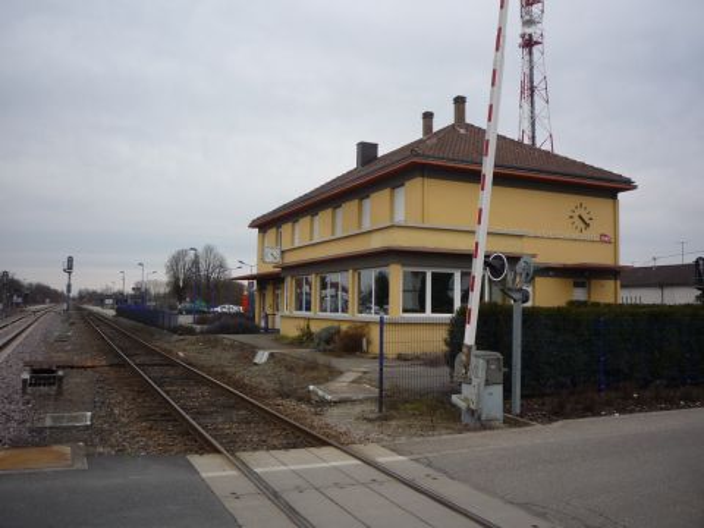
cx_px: 352
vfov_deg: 44.2
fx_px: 651
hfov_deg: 56.8
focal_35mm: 32
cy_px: 264
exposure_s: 1/250
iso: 100
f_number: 4
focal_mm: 5.2
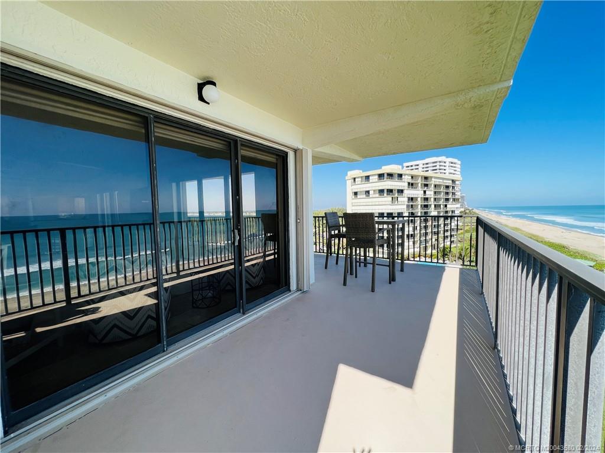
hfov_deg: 106.2
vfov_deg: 89.9
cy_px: 226
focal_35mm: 13
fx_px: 227
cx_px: 302
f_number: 1.8
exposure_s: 1/717
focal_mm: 1.57
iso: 32
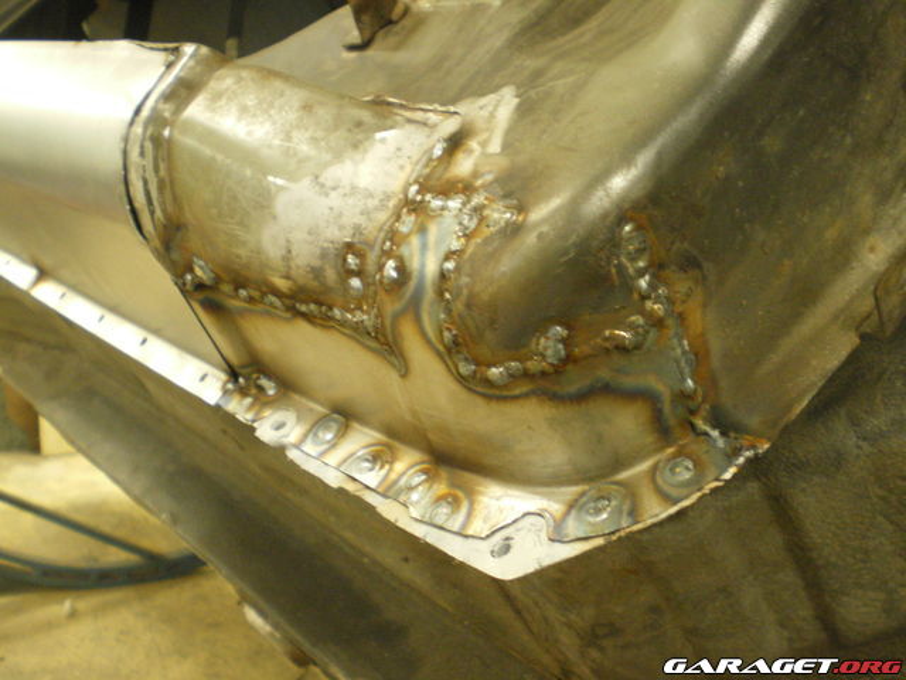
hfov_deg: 49.0
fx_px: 995
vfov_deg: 37.7
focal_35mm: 38
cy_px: 340
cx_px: 453
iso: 400
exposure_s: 1/15
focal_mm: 6.3
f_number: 3.1
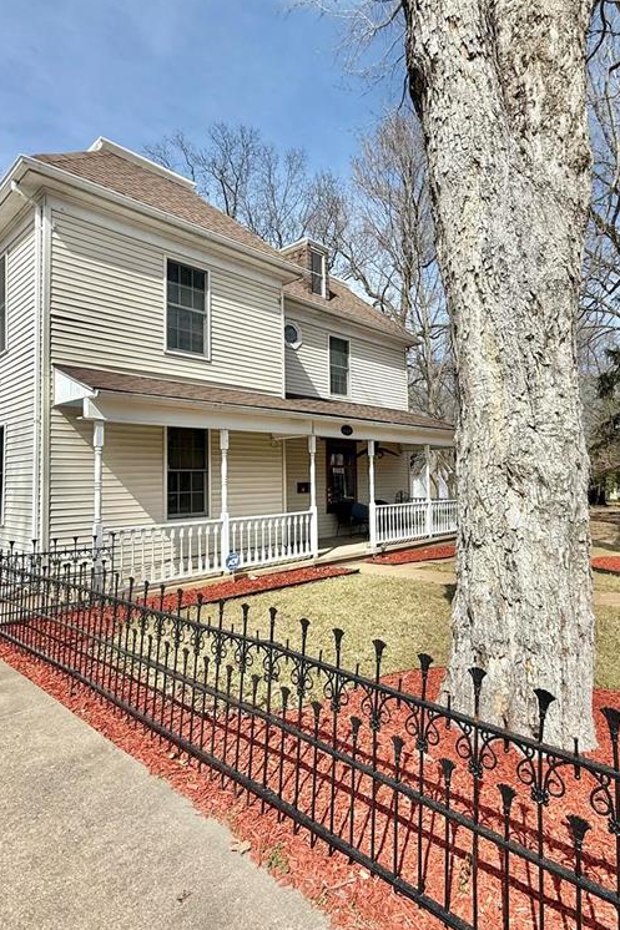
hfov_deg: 61.5
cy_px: 455
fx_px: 517
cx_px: 362
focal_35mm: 20
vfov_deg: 84.0
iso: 50
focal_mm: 2.22
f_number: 2.2
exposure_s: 1/2506
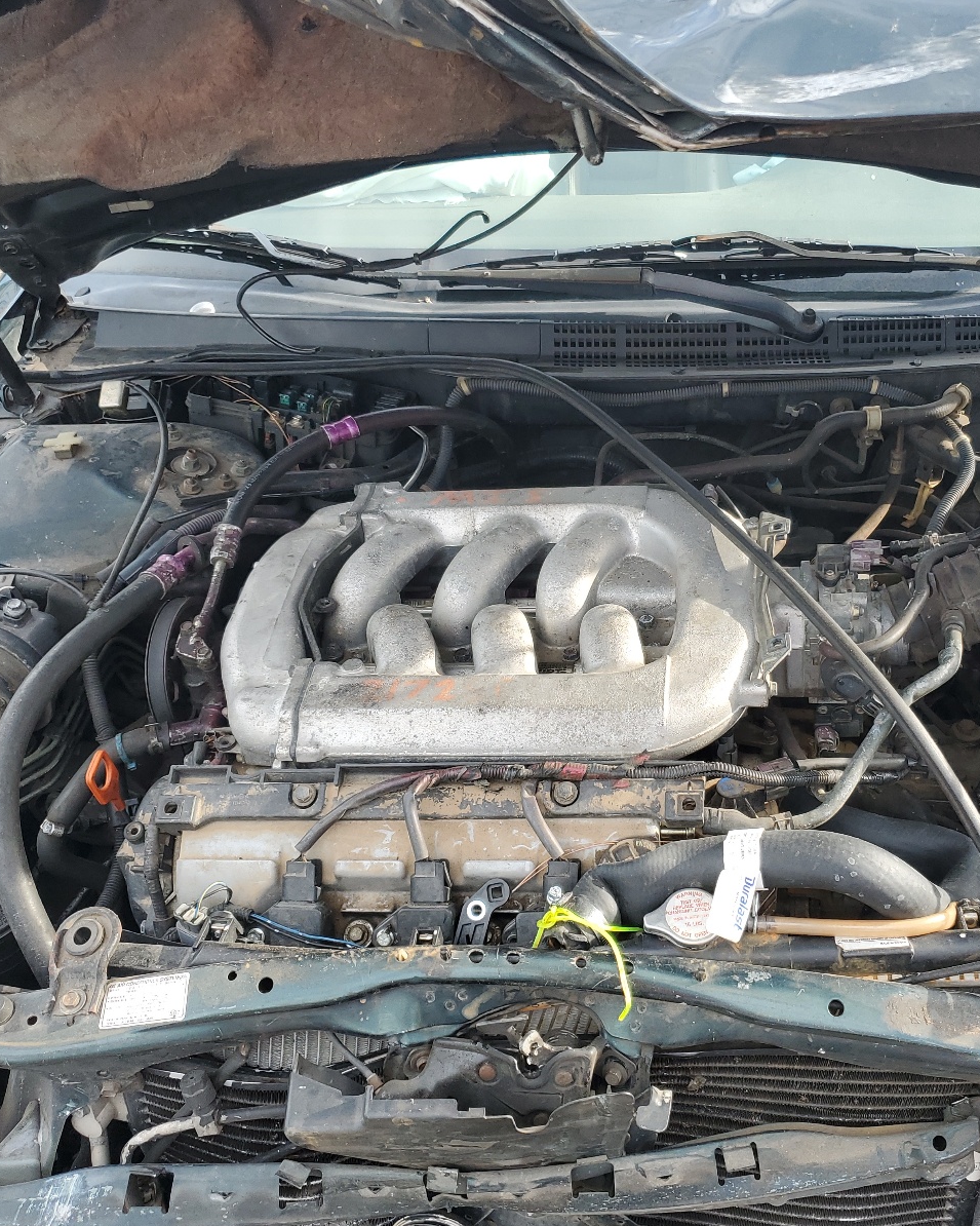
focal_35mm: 34
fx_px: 1233
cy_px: 614
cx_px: 648
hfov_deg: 42.8
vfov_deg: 52.8
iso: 50
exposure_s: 1/385
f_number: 1.5
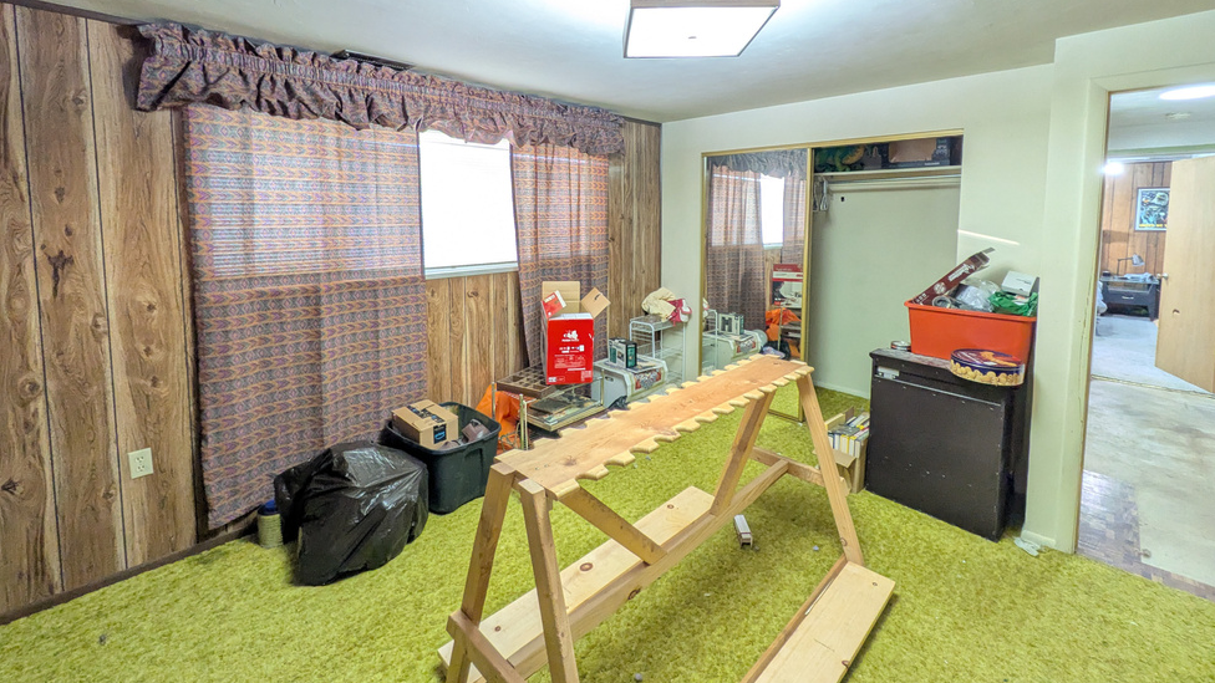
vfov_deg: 66.0
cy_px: 251
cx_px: 622
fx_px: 515
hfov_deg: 99.4
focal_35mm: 16
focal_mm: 1.83
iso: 132
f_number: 2.2
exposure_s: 1/30
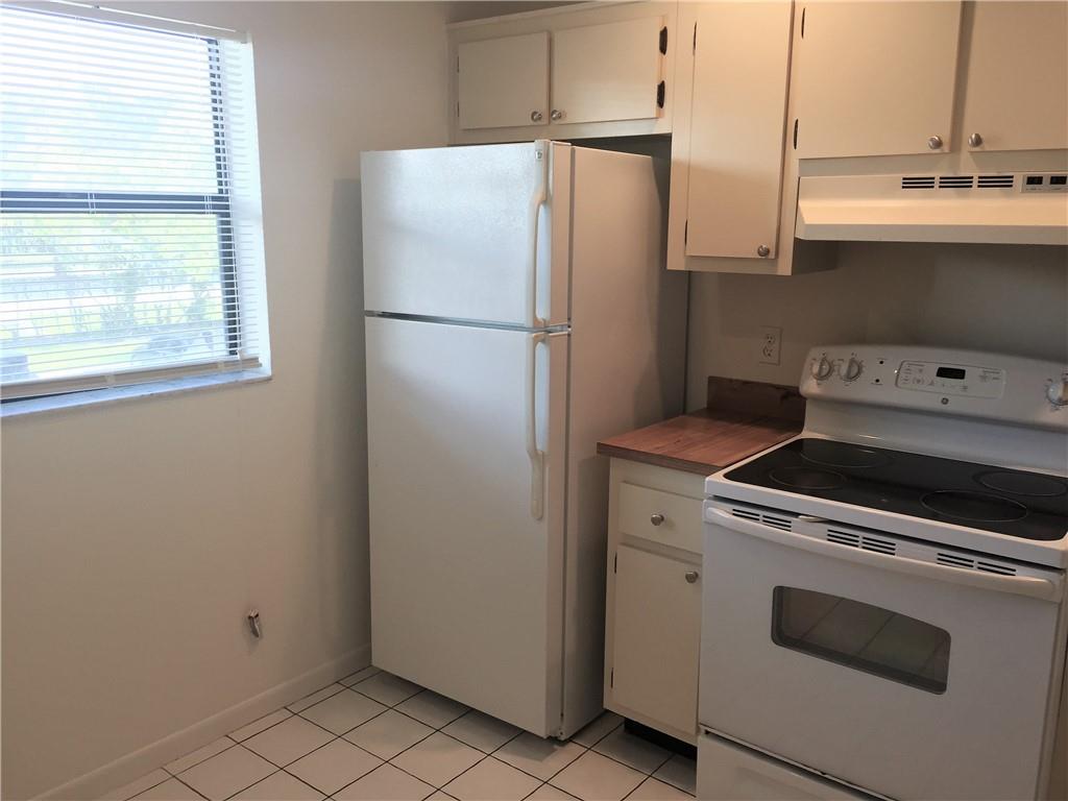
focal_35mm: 29
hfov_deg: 61.7
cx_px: 534
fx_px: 895
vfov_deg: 48.2
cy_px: 400
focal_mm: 4.15
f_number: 2.2
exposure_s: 1/30
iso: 50
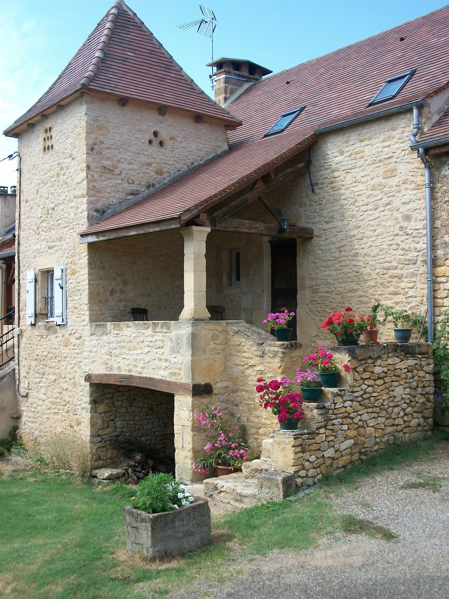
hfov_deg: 36.0
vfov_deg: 46.8
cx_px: 224
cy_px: 300
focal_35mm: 40
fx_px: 692
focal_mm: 7.1
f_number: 3.2
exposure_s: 1/400
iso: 80
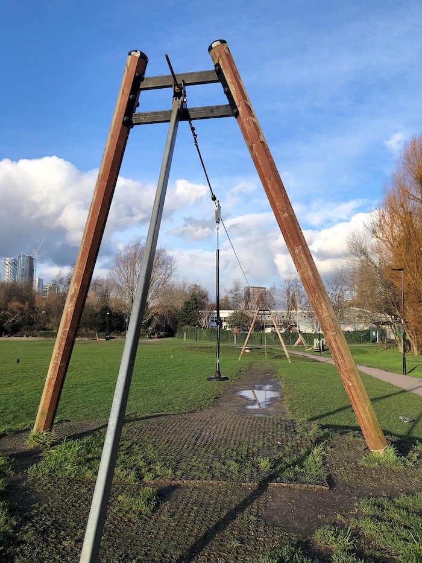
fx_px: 455
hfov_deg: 49.8
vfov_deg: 63.4
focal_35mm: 28
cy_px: 282
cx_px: 211
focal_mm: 4
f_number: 1.8
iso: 20
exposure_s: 1/1056
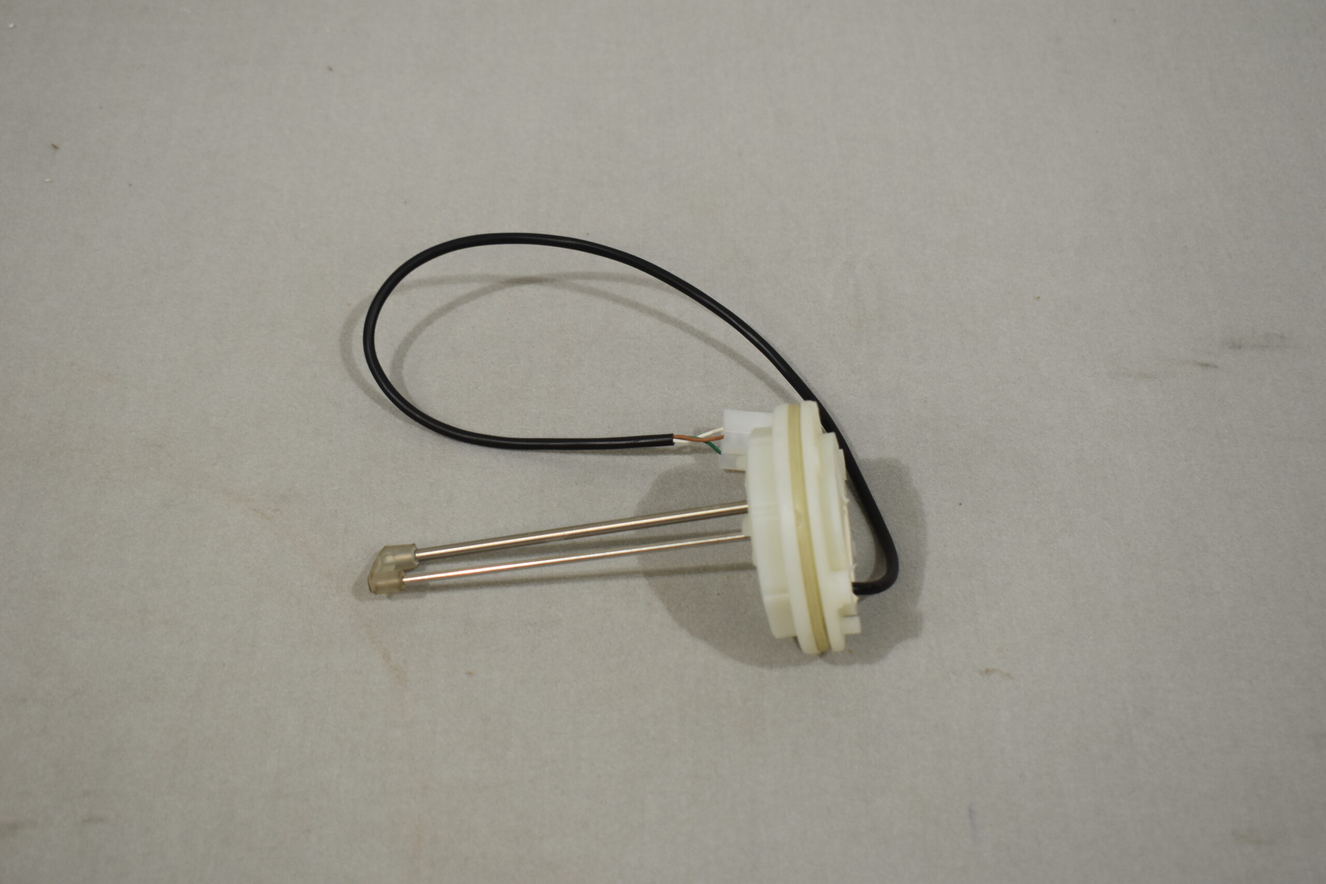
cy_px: 442
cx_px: 663
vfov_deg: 25.1
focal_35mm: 54
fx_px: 1989
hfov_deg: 36.9
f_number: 5.6
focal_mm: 36
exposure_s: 1/125
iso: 400
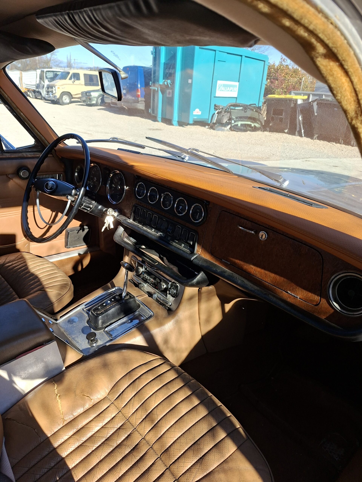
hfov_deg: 58.9
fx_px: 321
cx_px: 181
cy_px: 241
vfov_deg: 73.9
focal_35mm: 23
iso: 50
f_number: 1.8
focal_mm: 5.54
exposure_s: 1/907
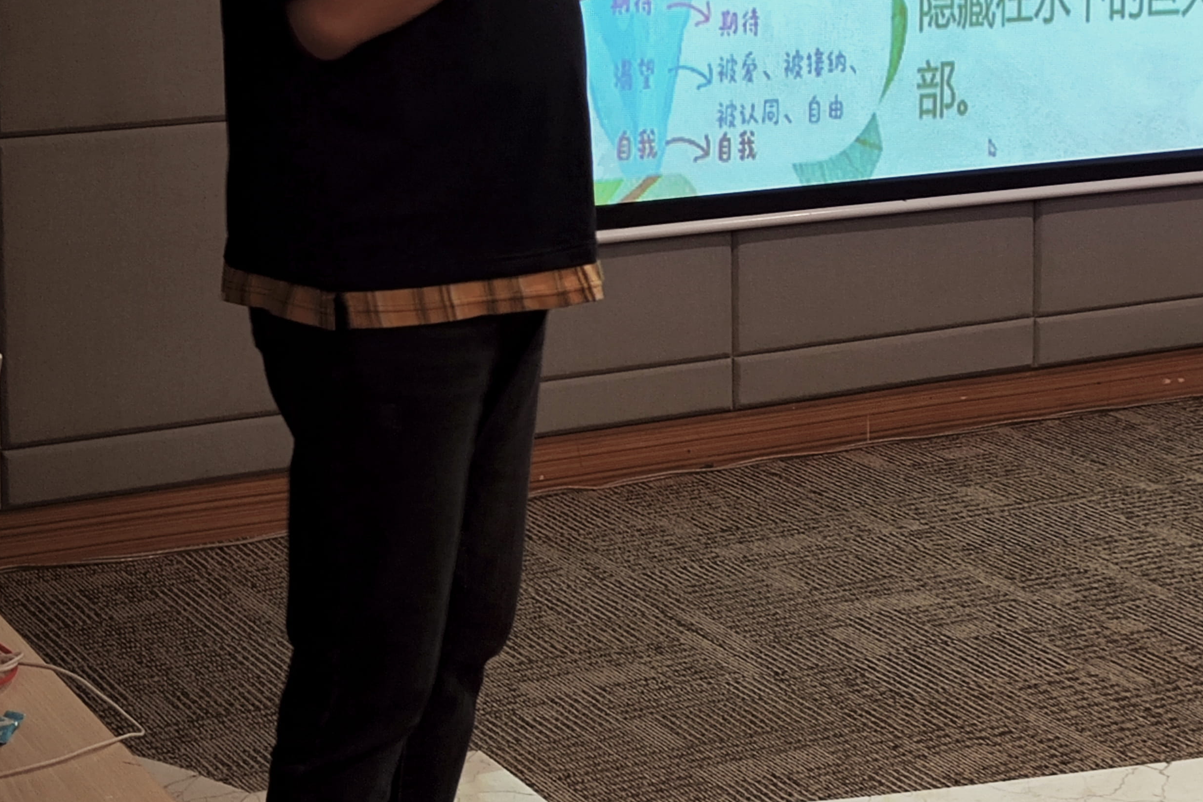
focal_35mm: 47
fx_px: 1570
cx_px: 822
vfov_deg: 26.6
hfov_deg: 41.3
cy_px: -60
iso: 193
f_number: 1.8
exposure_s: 1/50
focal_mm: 4.68
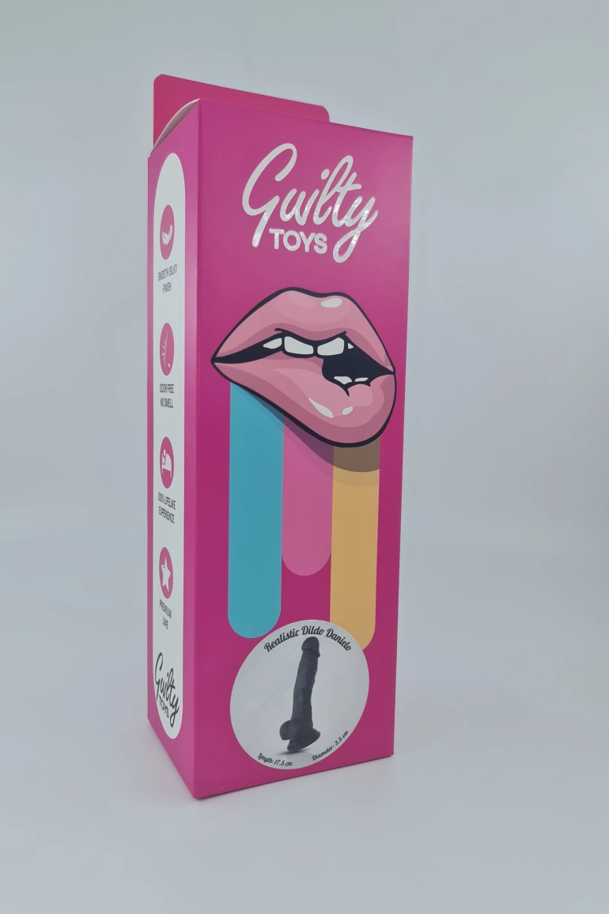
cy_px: 448
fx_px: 685
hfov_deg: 47.8
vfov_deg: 67.4
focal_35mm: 27
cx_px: 269
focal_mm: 7
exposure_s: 1/331
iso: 50
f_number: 1.8
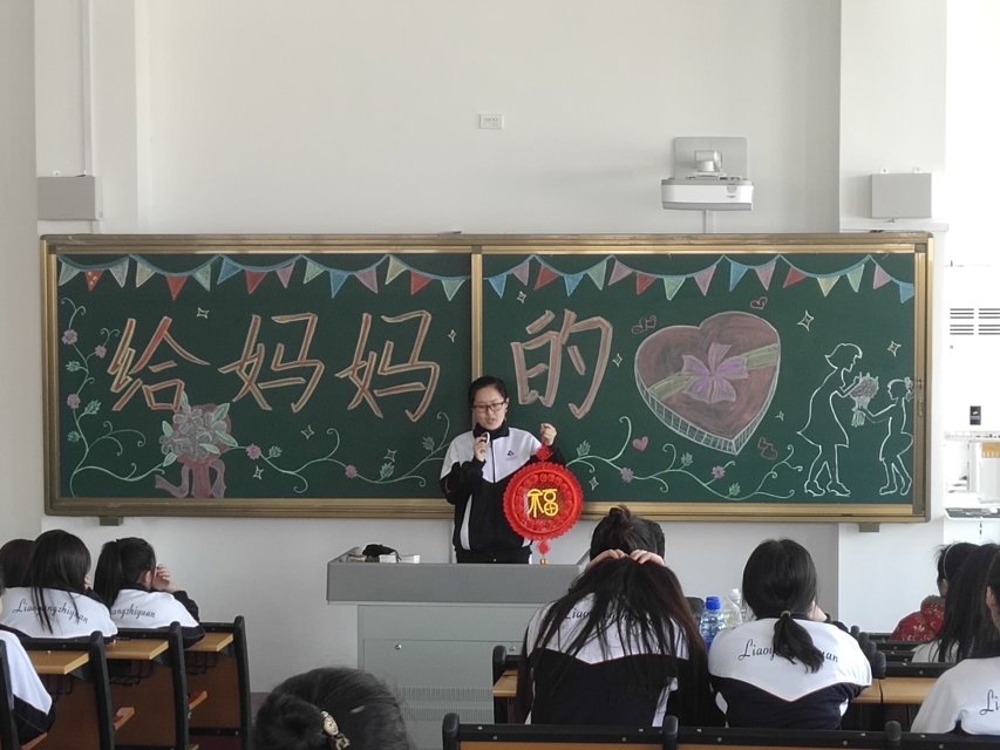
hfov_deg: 20.0
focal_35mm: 98
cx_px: 500
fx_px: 2831
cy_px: 375
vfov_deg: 15.1
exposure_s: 1/100
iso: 150
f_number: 1.8
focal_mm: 4.35
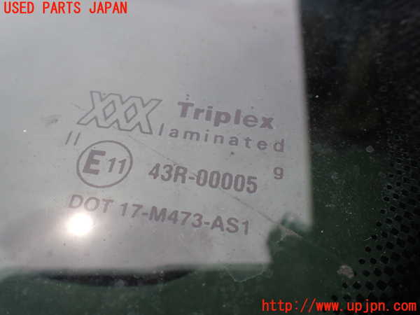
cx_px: 210
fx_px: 364
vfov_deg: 46.8
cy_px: 158
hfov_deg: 60.0
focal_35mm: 30
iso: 100
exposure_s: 1/640
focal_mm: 5.4
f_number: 3.2
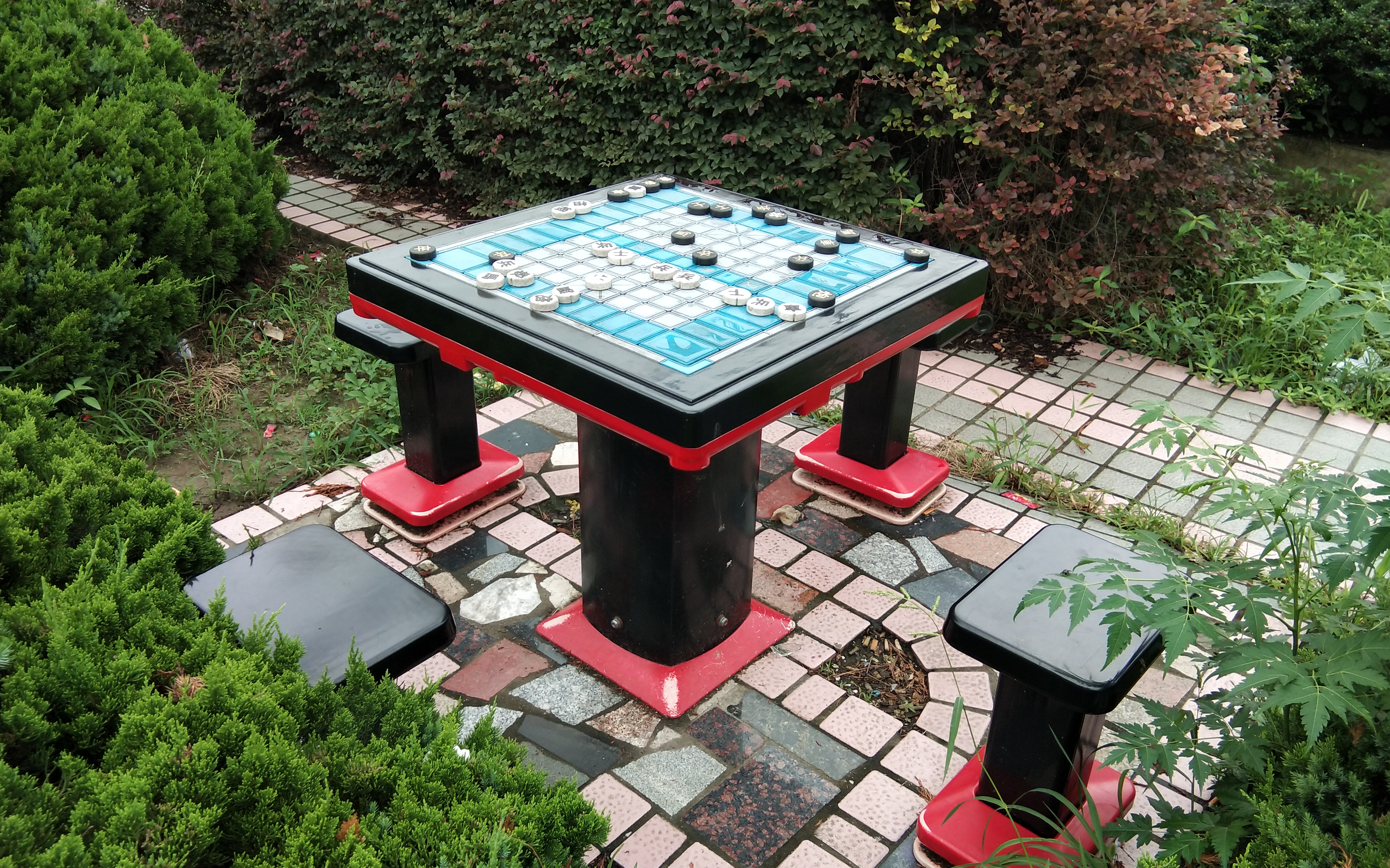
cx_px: 695
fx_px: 1250
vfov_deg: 38.3
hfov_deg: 58.1
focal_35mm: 33
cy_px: 481
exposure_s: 1/114
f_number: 2.2
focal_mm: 3.69
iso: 50
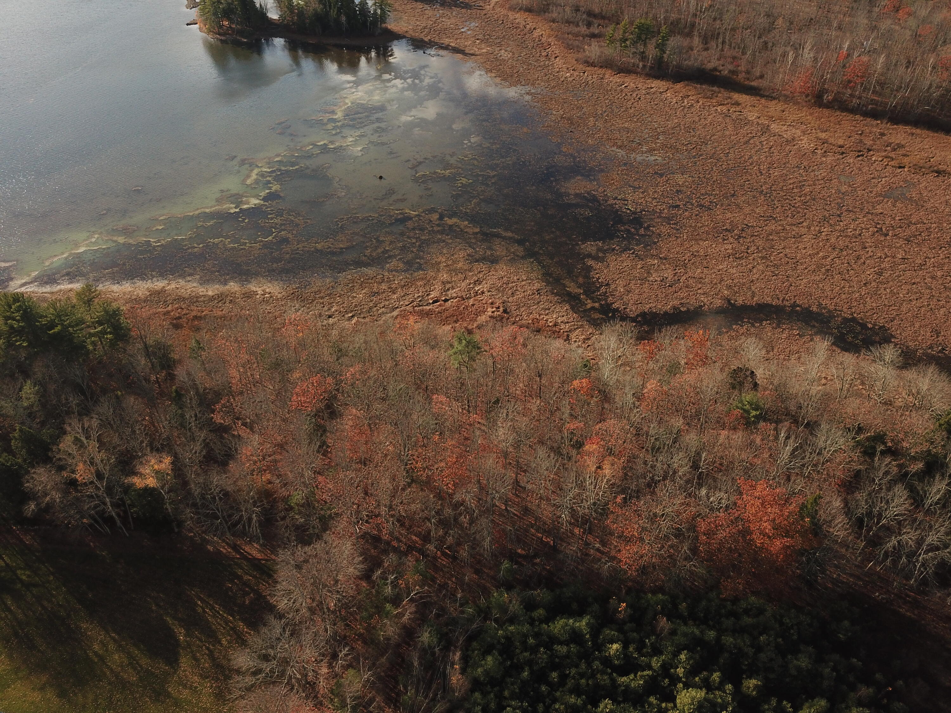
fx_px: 714
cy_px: 356
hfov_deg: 67.3
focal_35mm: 26
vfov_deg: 53.1
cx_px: 476
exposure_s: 1/858
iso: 100
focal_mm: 4.73
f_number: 2.2
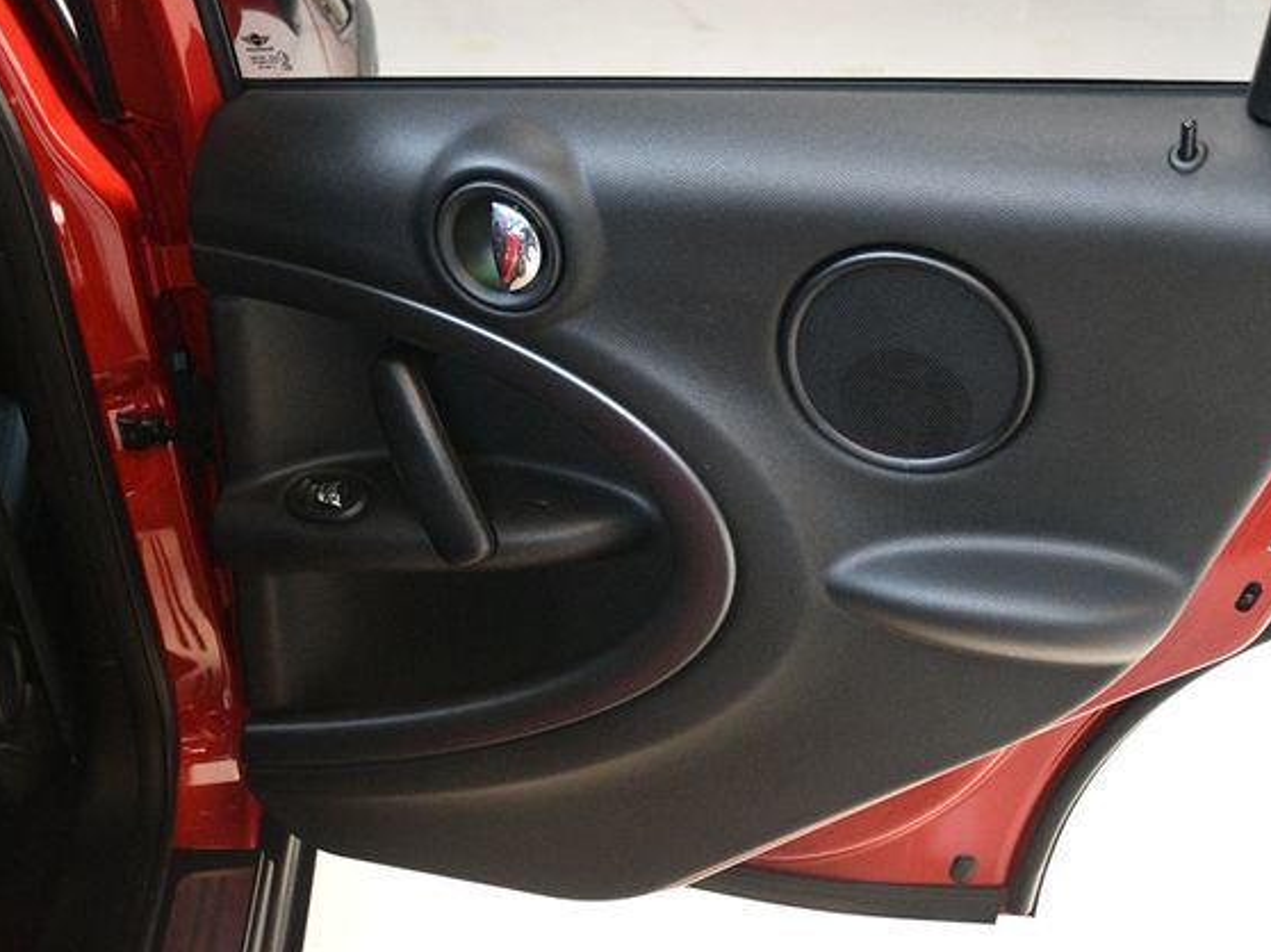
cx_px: 706
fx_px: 1578
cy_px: 474
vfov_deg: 33.6
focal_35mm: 43
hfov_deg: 43.8
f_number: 3.8
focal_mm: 26
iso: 5000
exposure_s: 1/60
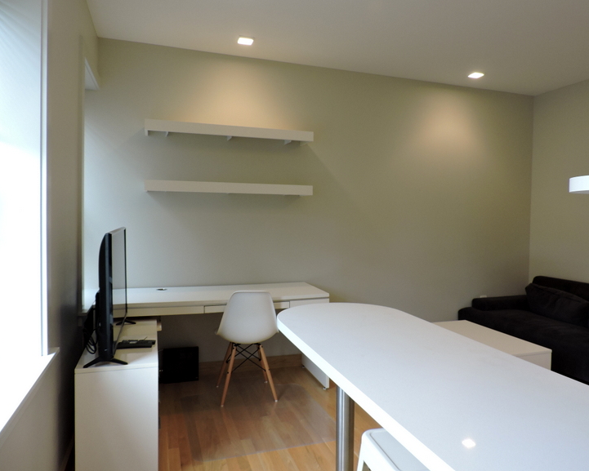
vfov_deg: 54.9
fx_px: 453
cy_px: 229
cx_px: 319
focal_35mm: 26
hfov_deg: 65.9
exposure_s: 1/30
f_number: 3
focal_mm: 4.3
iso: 100
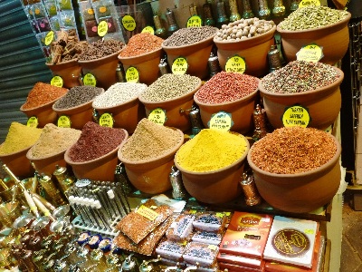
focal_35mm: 29
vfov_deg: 48.2
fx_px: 303
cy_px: 136
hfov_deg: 61.7
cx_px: 181
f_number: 3.5
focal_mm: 5.2
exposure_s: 1/30
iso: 160
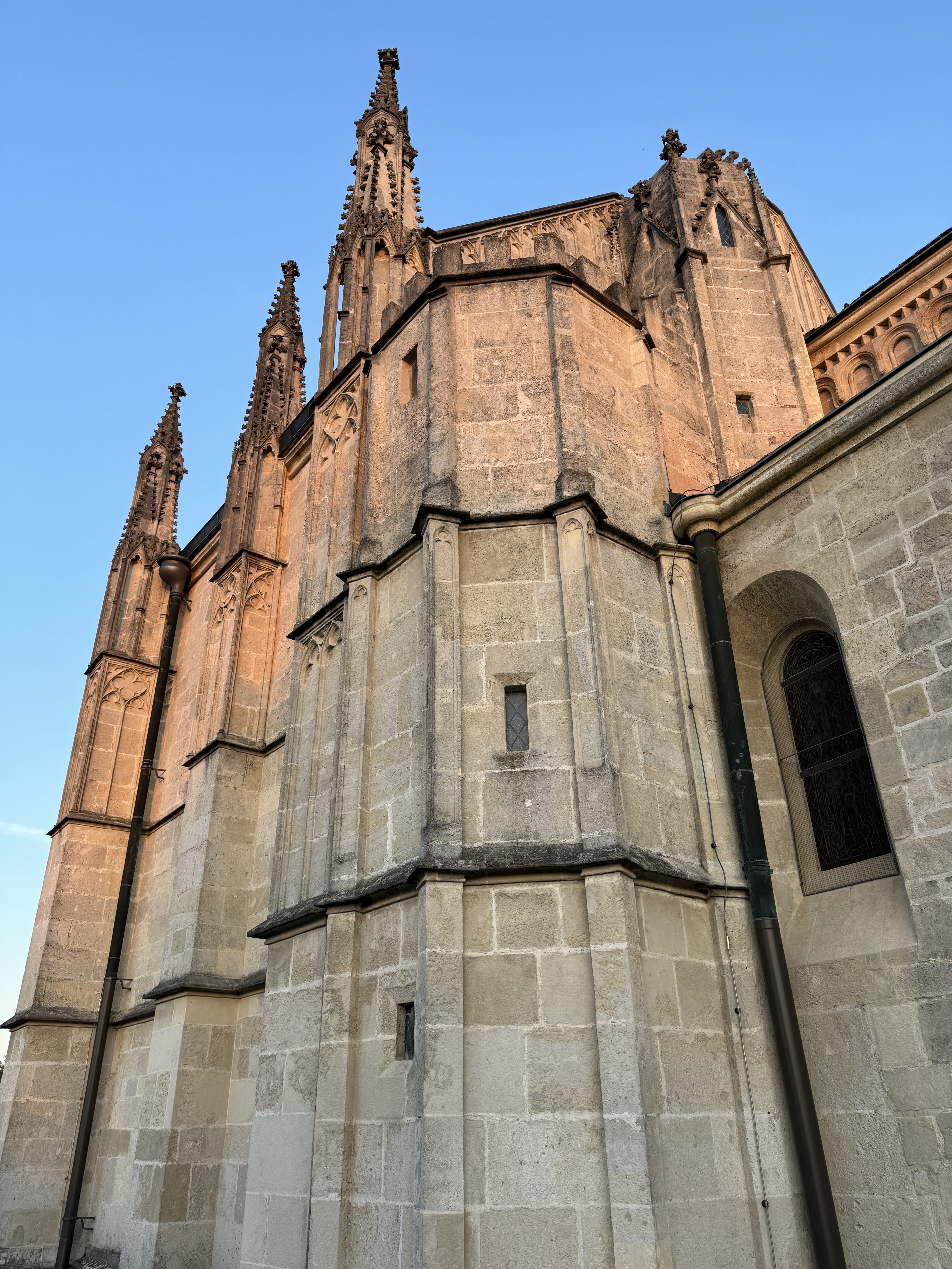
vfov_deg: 71.6
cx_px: 476
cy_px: 634
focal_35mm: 24
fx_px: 880
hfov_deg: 56.8
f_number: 1.78
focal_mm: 6.86
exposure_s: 1/282
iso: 80
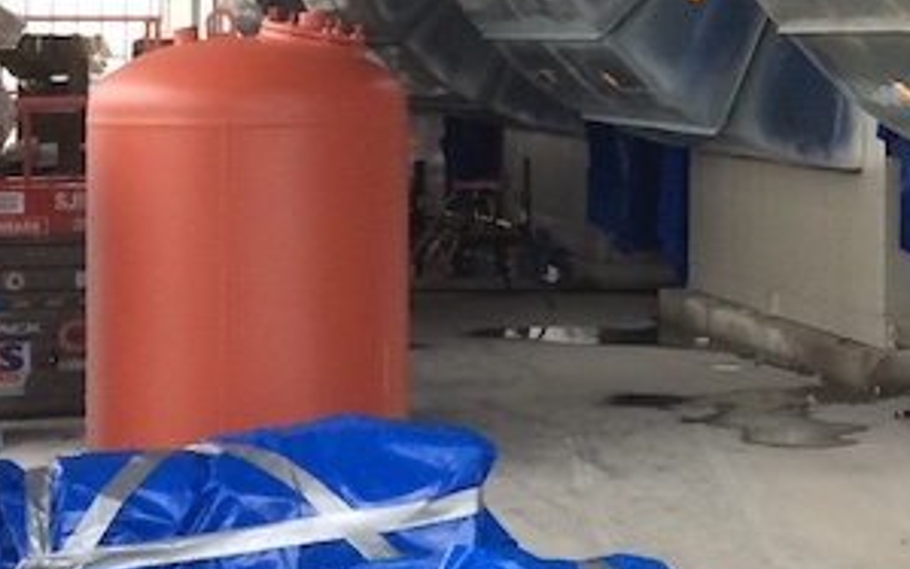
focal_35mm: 109
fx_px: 2704
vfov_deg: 11.9
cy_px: 21
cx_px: 1071
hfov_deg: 18.2
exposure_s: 1/30
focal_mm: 4.12
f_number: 2.2
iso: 50
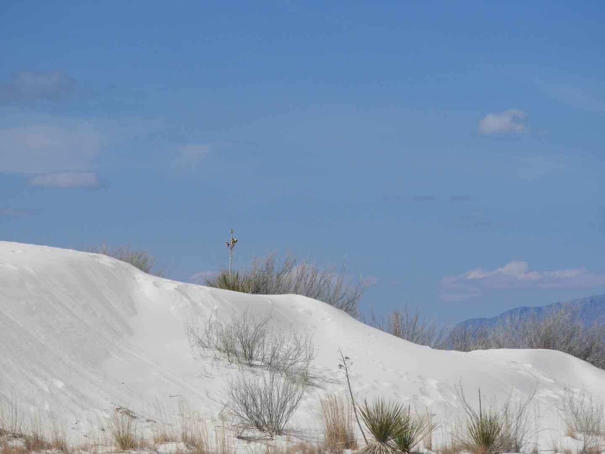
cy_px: 227
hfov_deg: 11.0
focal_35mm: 180
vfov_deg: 8.2
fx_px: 3146
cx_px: 302
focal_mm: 32.2
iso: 100
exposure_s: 1/1600
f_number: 6
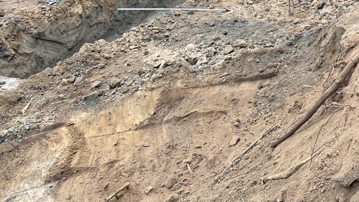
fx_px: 466
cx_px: 329
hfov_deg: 38.9
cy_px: -24
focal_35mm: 49
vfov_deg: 22.9
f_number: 1.78
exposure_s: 1/424
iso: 80
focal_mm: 6.86
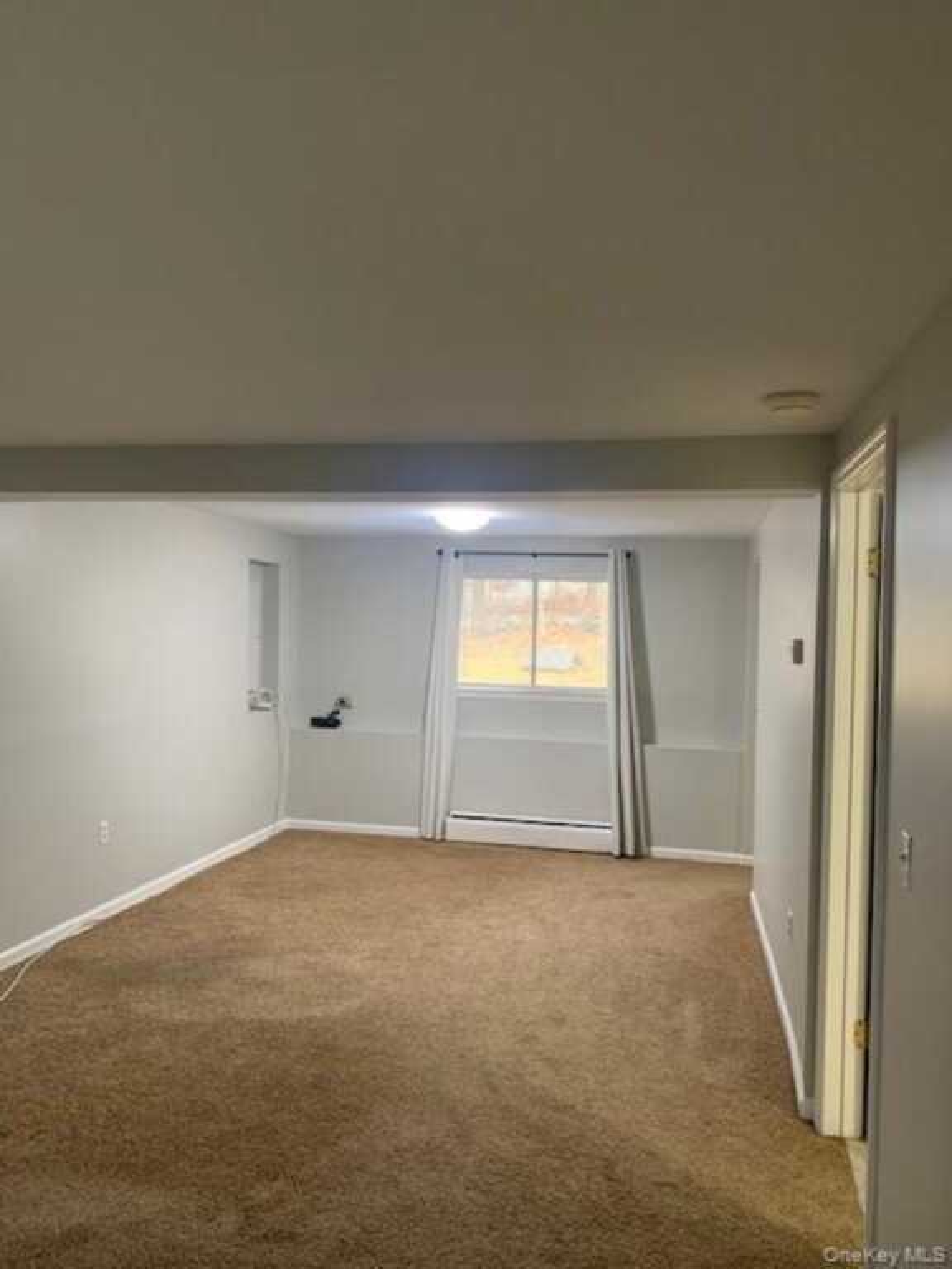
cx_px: 476
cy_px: 634
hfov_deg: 53.1
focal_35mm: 26
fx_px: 953
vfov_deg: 67.3
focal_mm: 4.25
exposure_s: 1/40
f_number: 1.8
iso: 320
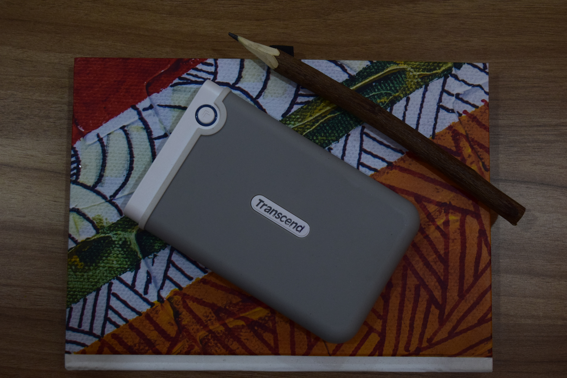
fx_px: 709
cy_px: 189
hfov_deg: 43.6
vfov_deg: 29.9
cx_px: 284
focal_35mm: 45
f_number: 6.3
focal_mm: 30
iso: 1600
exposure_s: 1/60
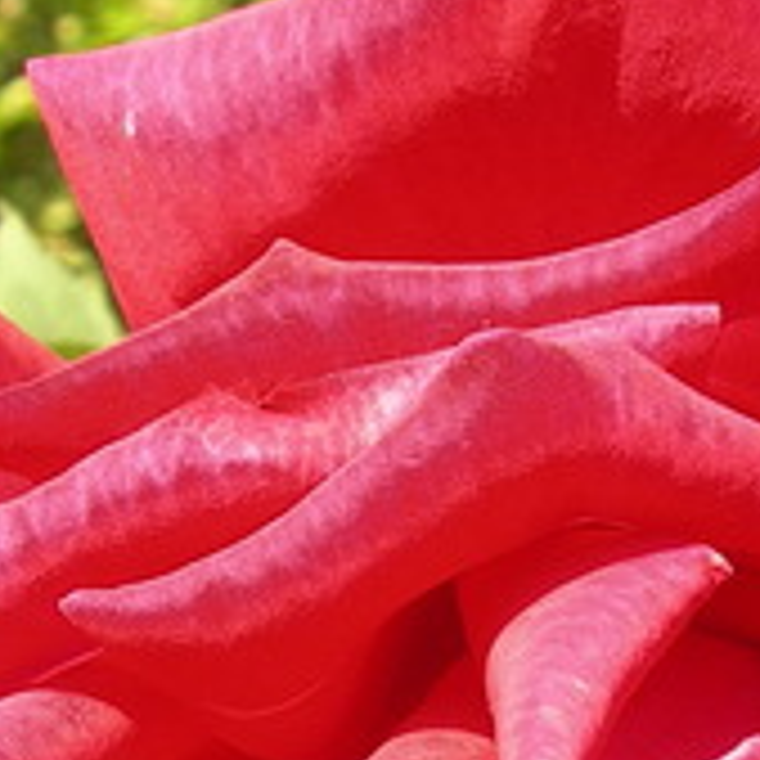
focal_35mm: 159
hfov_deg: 10.9
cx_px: 643
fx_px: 3949
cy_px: 1183
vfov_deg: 10.6
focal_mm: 7.8
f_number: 4.8
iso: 50
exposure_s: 1/163
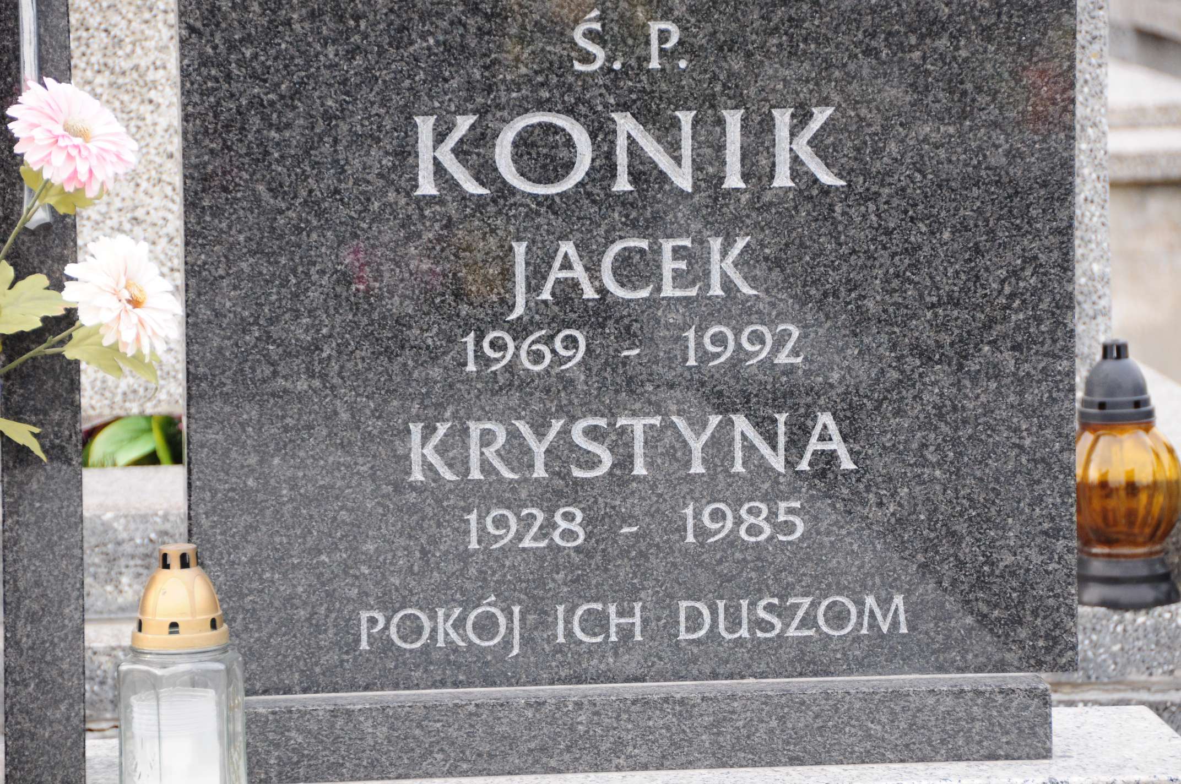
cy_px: 392
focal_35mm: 202
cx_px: 590
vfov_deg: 6.8
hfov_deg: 10.2
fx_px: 6635
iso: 500
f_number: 7.1
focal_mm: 135
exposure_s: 1/160
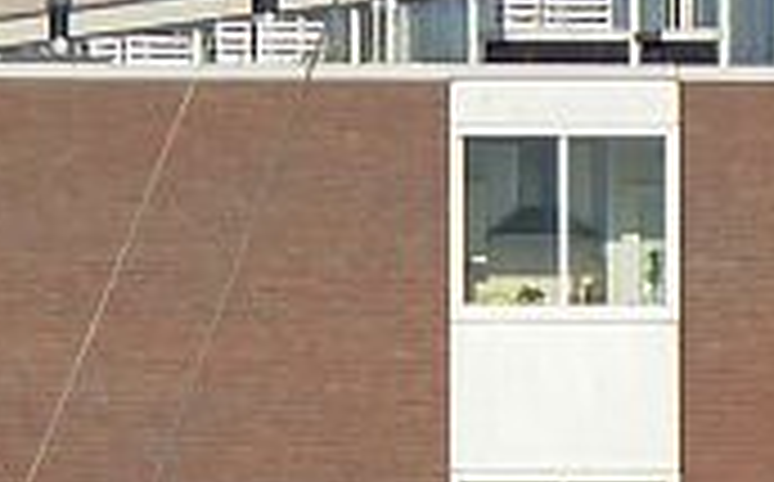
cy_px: 1041
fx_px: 32190
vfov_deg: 0.9
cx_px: 756
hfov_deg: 1.4
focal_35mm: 1528
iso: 80
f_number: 5
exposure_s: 1/400
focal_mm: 39.7
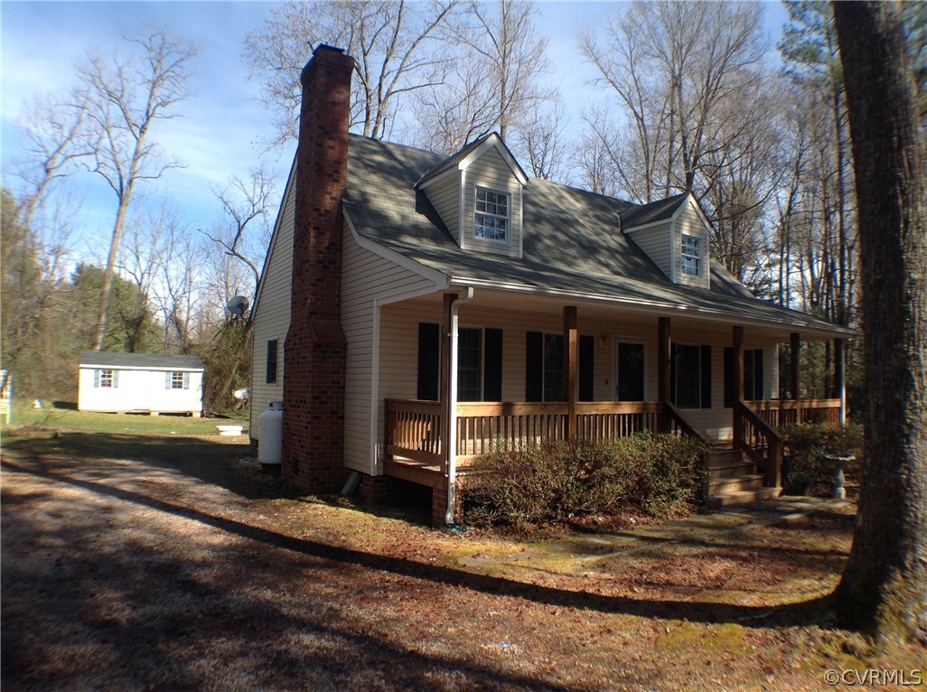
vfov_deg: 40.6
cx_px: 464
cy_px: 346
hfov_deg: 52.7
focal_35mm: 35
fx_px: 936
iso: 50
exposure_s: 1/775
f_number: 2.4
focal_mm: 4.28
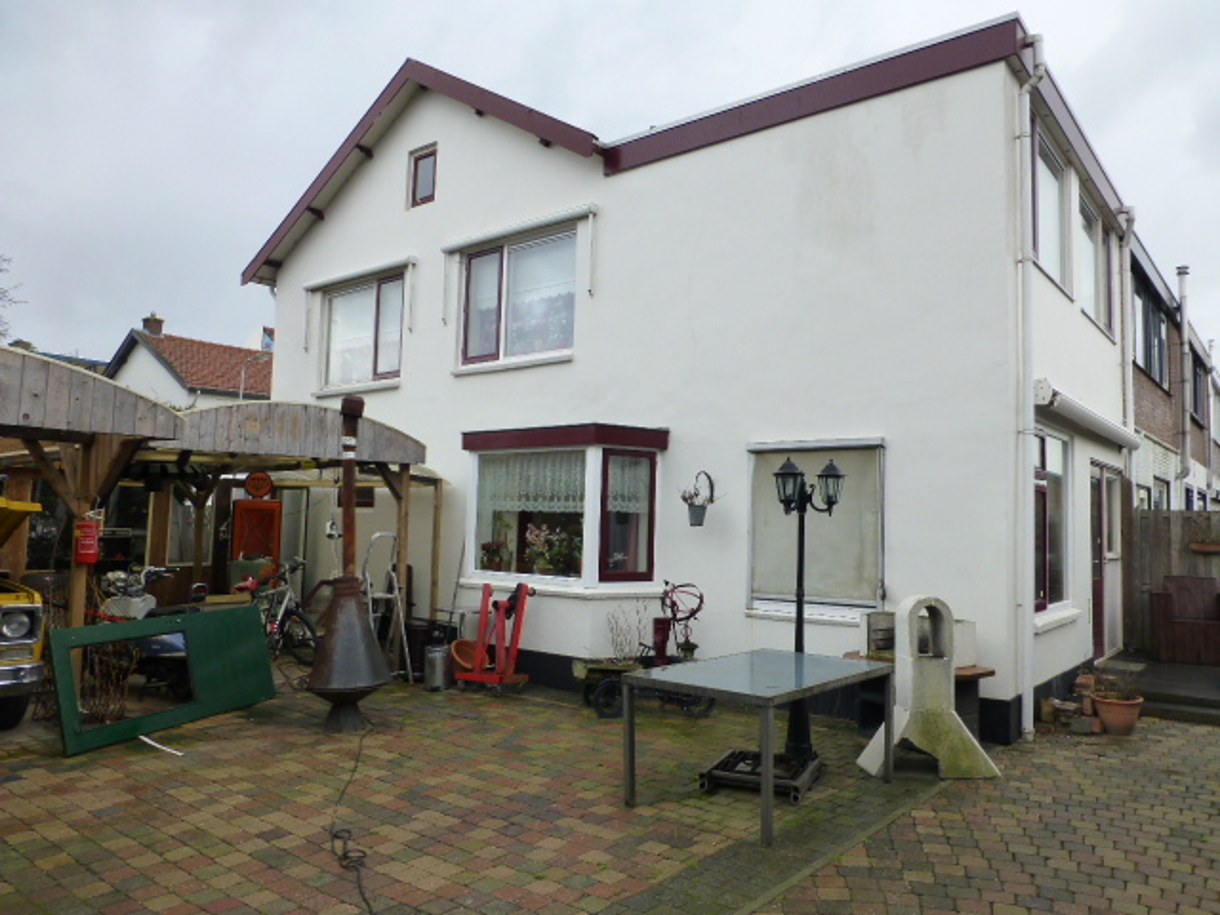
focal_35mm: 24
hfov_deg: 71.6
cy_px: 458
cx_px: 610
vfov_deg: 56.8
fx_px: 846
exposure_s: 1/125
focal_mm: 4.3
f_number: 3.3
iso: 160
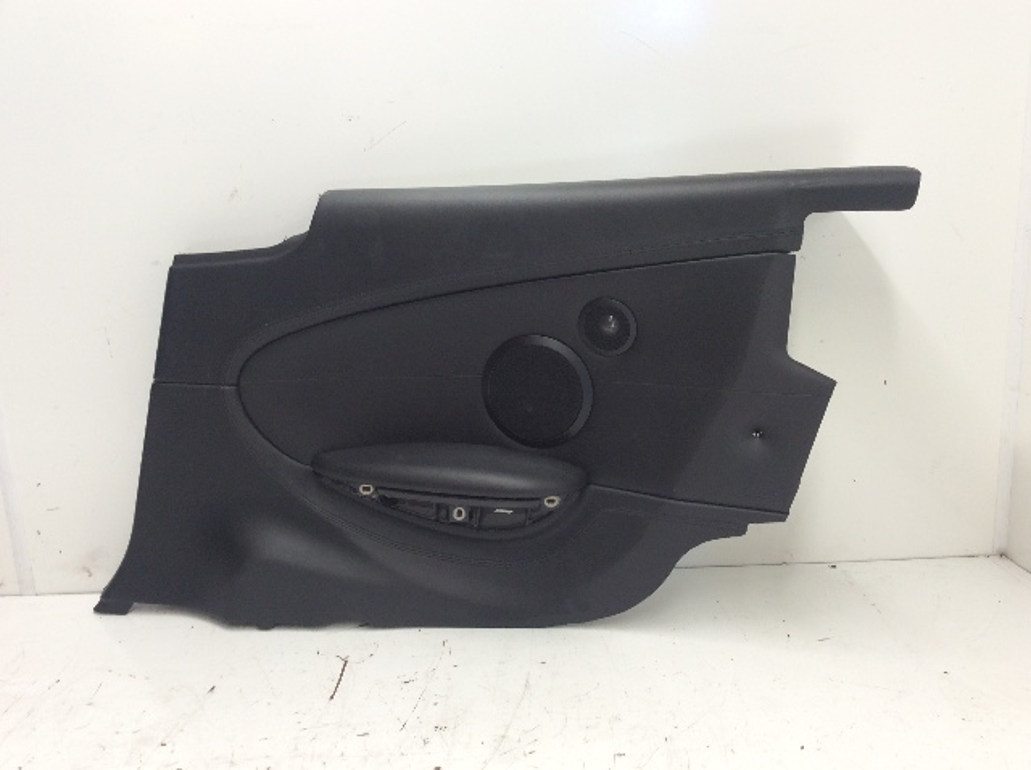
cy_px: 385
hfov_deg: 56.9
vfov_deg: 44.1
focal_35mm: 32
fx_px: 952
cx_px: 516
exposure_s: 1/30
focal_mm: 3.3
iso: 40
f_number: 2.4
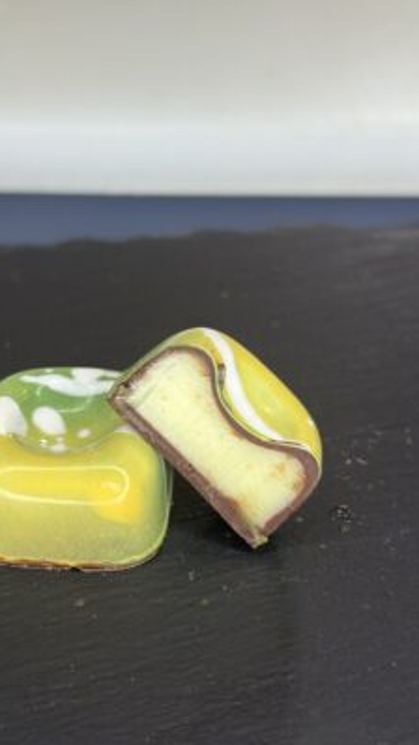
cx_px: 140
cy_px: 372
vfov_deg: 36.6
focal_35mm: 57
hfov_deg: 21.0
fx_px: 1125
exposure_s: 1/120
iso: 40
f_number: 1.6
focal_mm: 5.96
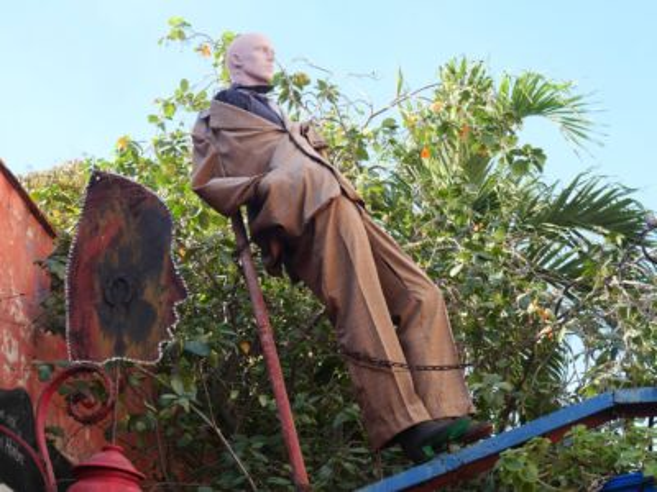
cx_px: 328
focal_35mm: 76
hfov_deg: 25.7
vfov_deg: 19.4
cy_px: 246
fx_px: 1442
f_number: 8
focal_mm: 38
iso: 250
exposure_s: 1/100
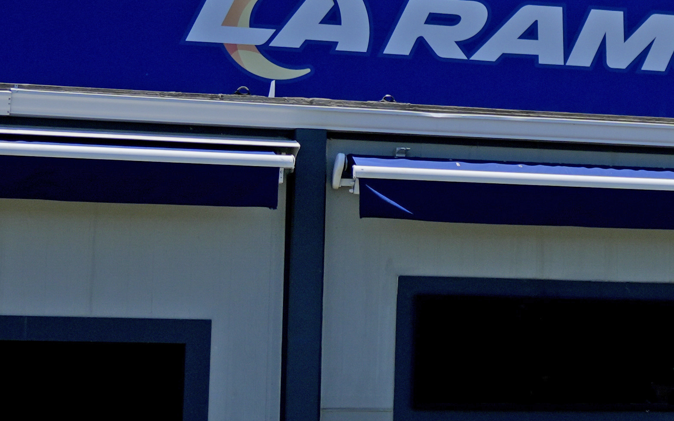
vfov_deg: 10.1
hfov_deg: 15.3
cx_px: 927
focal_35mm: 129
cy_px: 76
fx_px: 2370
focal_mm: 33
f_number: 2.8
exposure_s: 1/5000
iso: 125
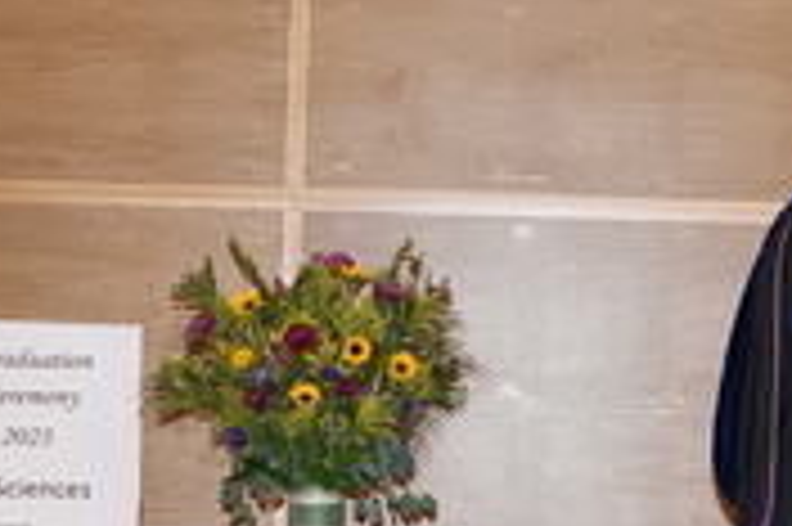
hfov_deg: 14.6
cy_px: 236
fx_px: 3011
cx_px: 920
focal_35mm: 137
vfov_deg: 10.0
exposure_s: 1/80
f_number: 4.5
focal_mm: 51
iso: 1600
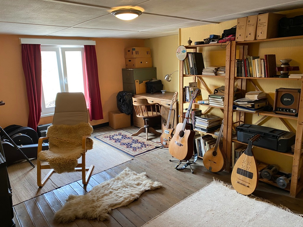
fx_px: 228
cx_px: 152
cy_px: 114
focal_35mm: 26
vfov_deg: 53.1
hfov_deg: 67.3
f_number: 1.8
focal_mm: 4.25
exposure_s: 1/50
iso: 160
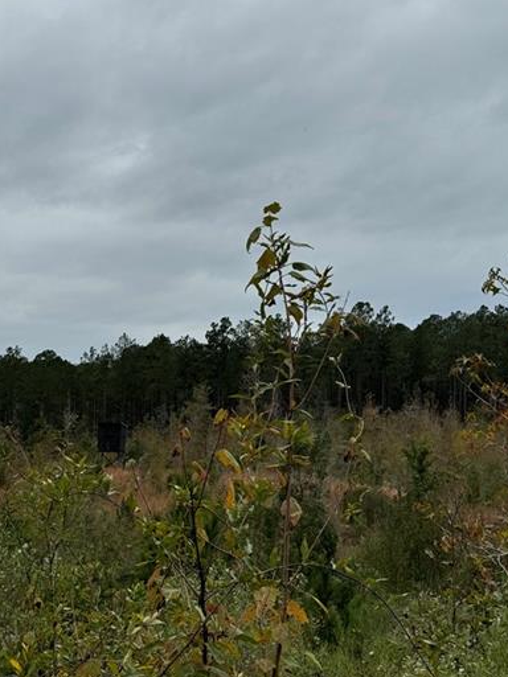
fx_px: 1409
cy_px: 283
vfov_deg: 27.0
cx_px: 206
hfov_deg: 20.4
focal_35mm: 72
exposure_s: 1/2959
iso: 64
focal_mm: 6.76
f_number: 1.78
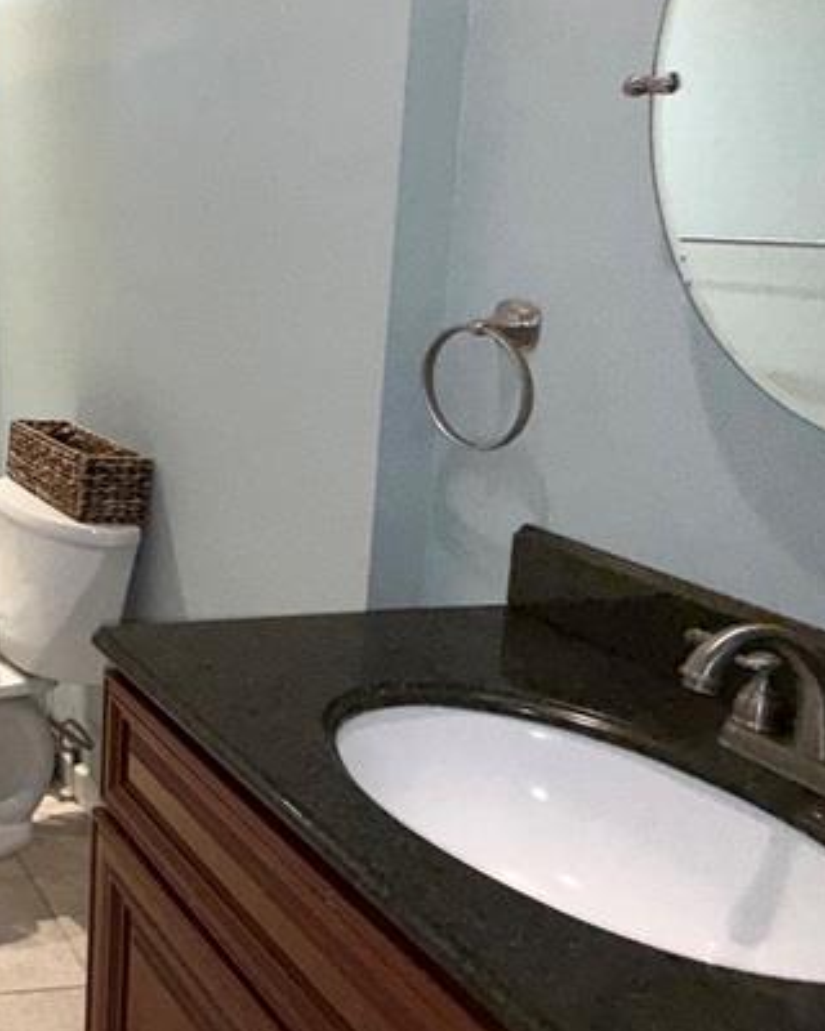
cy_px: 348
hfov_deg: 31.4
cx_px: -276
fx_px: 1068
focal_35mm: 35
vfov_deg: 50.6
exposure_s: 1/122
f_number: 2.2
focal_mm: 2.22
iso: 80
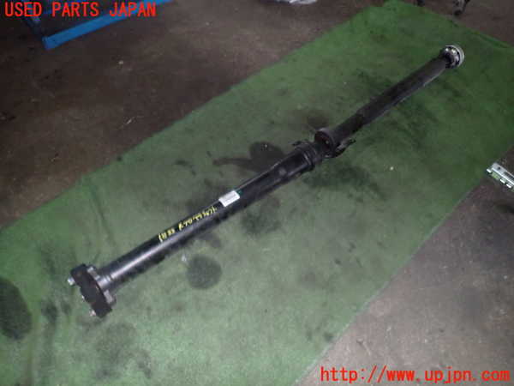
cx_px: 257
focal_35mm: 25
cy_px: 193
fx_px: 371
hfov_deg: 69.4
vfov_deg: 54.9
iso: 800
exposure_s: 1/30
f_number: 5.6
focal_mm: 4.5
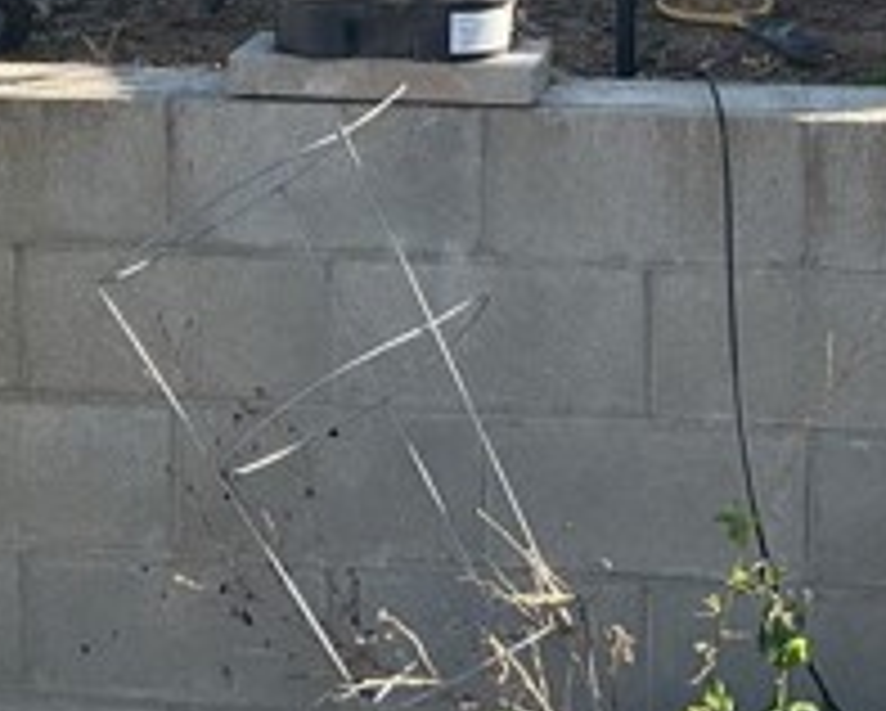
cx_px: 432
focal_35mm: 92
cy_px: -198
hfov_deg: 20.8
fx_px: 2415
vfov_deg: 15.9
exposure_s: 1/383
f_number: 1.8
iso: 16
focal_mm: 3
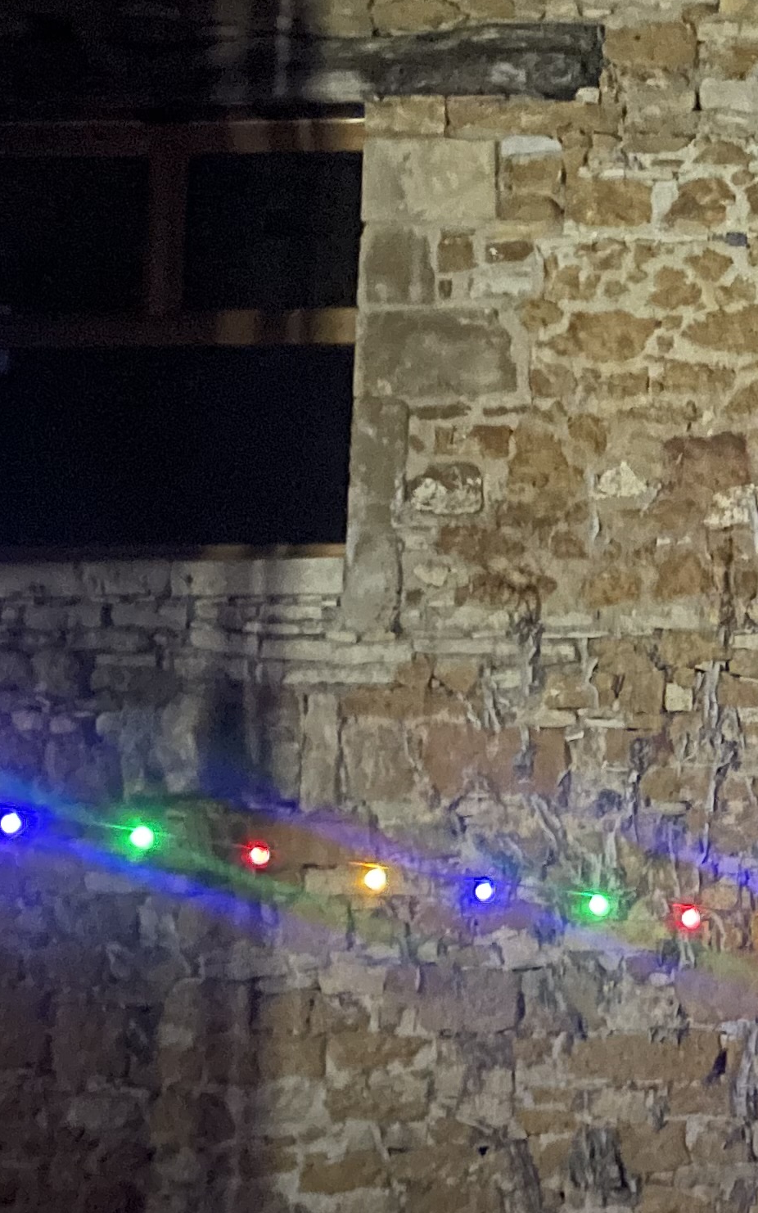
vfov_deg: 27.5
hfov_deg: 15.0
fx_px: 2479
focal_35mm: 75
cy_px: 652
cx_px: 1380
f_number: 1.6
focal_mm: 4.2
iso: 1000
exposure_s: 1/8
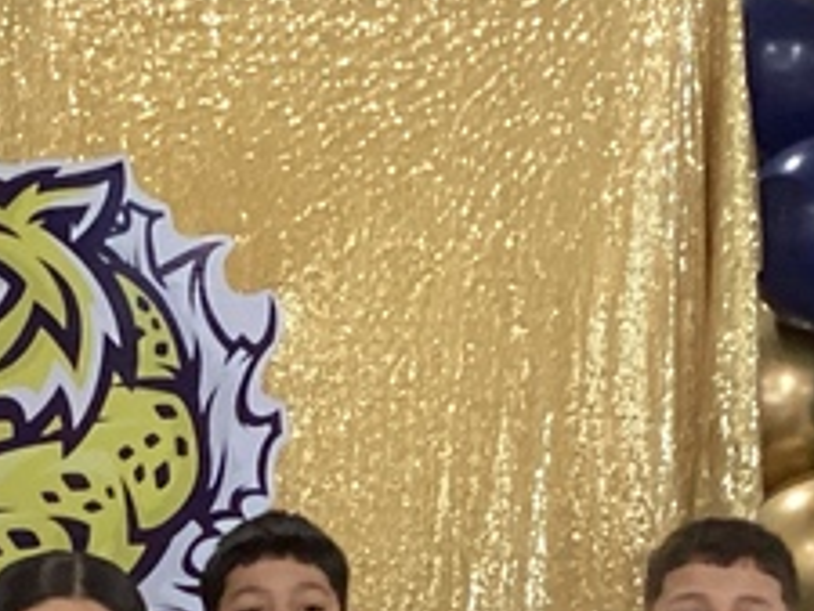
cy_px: 897
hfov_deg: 13.9
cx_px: 177
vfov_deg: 10.2
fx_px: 3317
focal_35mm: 141
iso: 320
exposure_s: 1/60
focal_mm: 3.3
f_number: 2.4
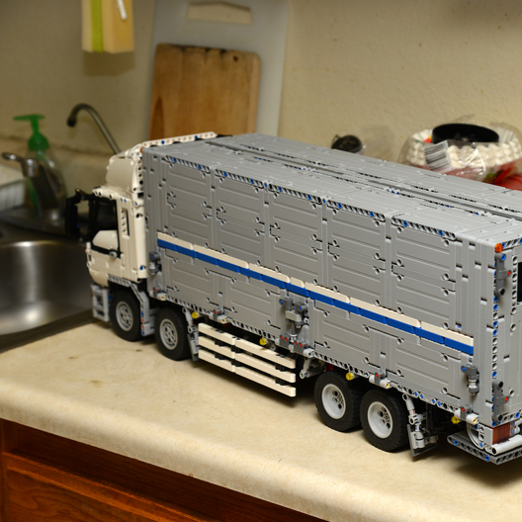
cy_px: 261
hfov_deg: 20.3
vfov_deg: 20.4
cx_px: 361
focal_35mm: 85
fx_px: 1450
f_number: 5.6
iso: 400
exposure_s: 1/200
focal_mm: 66
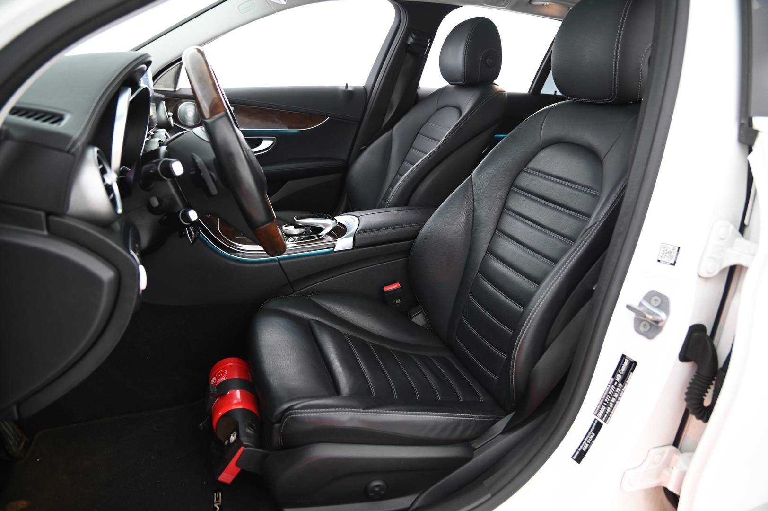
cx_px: 384
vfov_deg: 53.1
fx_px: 512
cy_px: 256
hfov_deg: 73.8
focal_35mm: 24
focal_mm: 24
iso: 2000
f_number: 4
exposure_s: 1/15
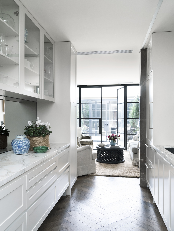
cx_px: 87
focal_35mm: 33
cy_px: 116
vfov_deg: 55.4
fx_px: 221
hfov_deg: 42.9
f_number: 13
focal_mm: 41.8
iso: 640
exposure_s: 1.5
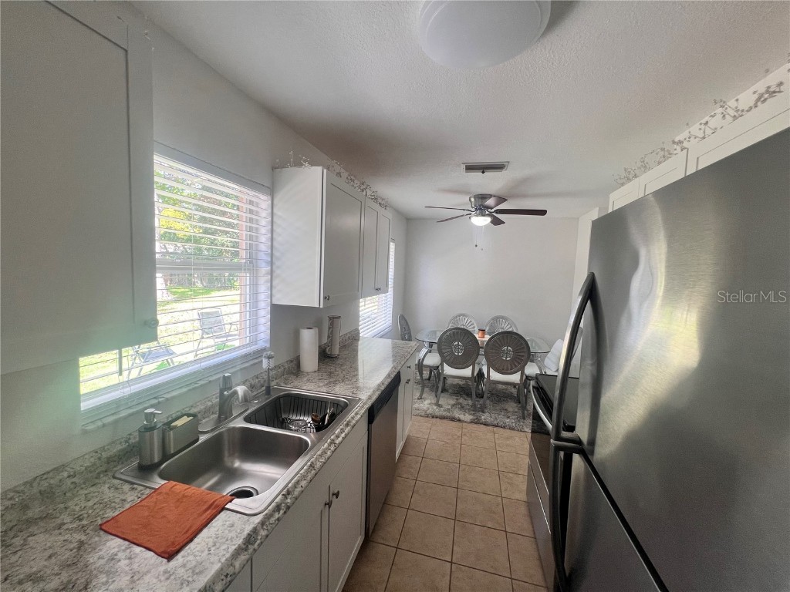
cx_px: 395
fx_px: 297
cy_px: 296
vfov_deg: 89.9
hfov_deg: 106.2
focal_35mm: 13
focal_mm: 1.57
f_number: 1.8
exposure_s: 1/120
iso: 80
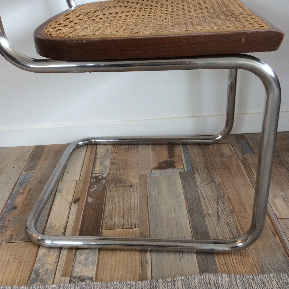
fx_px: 359
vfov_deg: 43.7
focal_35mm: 38
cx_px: 144
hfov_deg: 43.9
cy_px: 119
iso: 64
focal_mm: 3.3
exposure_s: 1/25
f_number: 2.4
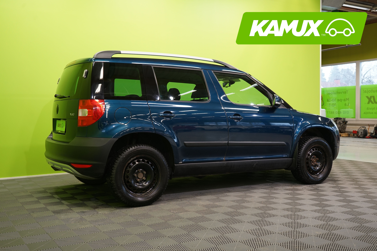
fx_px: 398
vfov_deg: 35.1
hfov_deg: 50.7
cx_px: 188
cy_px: 126
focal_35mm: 38
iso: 640
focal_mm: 38
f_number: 5.6
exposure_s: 1/25
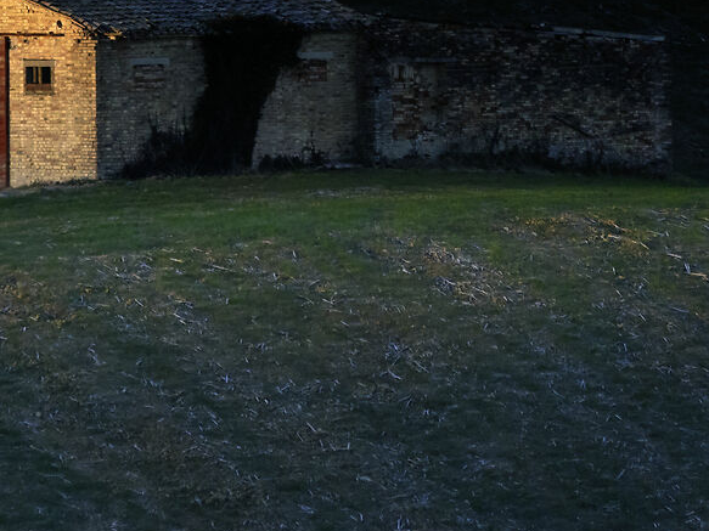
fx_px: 32437
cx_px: -107
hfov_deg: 1.3
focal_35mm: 1584
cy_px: 33
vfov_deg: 0.9
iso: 800
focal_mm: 400
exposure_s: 1/1000
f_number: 8
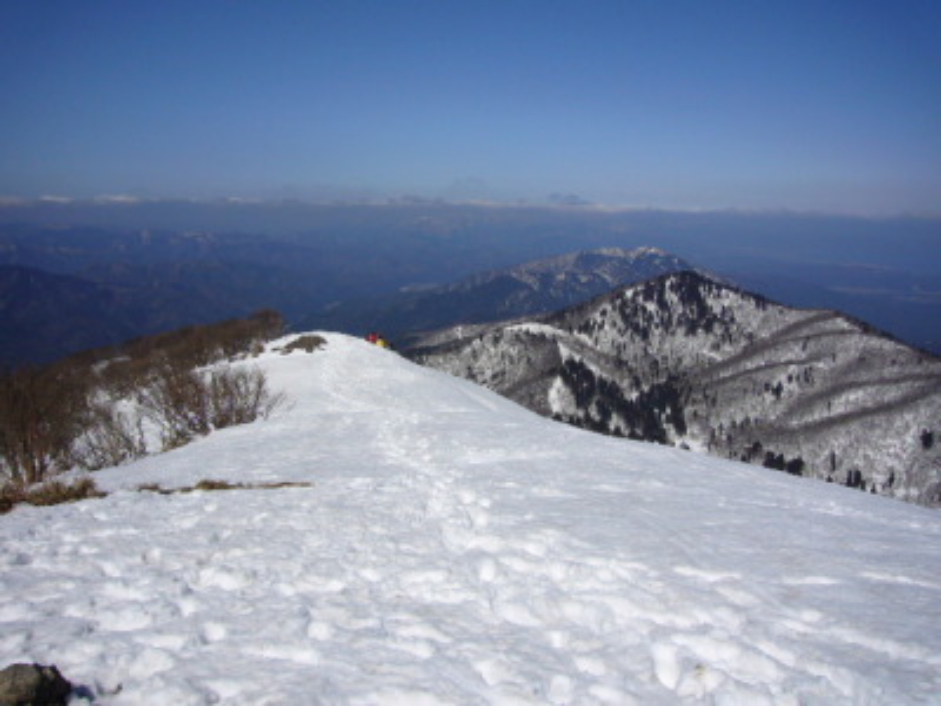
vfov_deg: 46.8
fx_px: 816
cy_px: 353
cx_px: 470
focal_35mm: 30
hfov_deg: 60.0
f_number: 5.6
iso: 80
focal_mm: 4.6
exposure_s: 1/1000
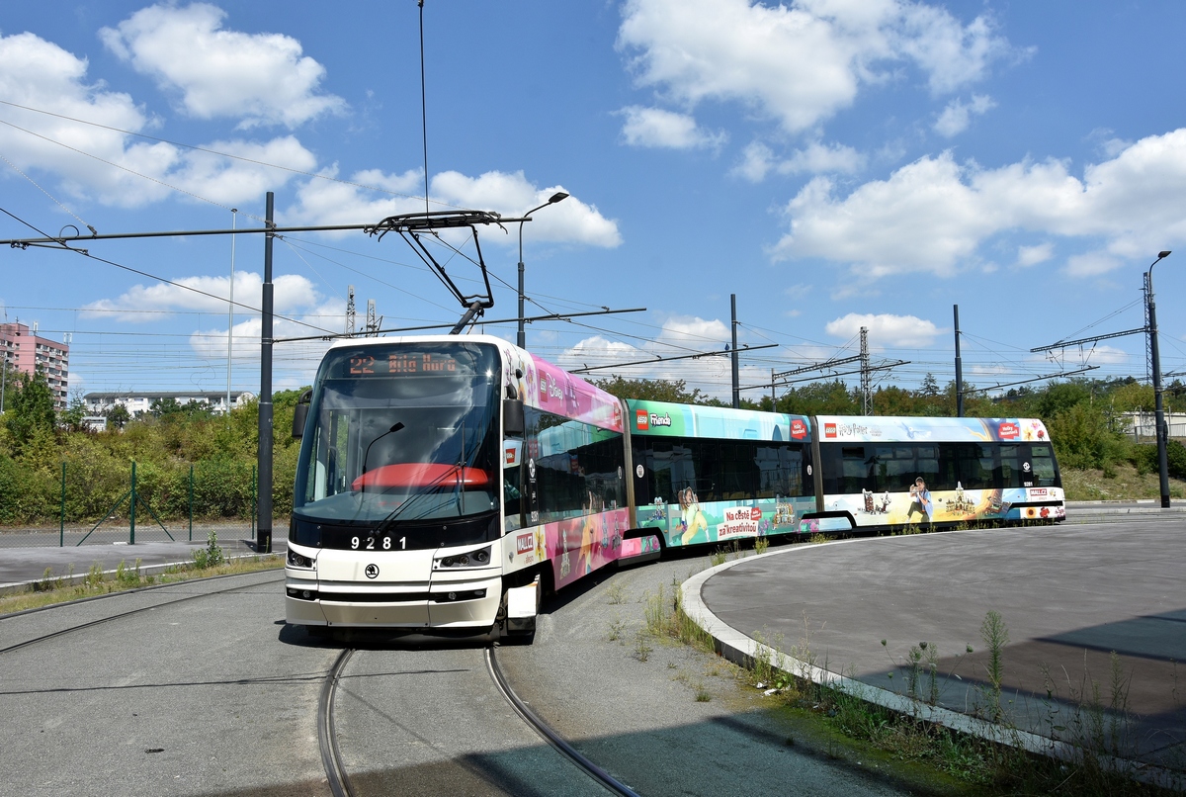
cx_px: 593
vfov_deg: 41.9
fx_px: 1040
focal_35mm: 32
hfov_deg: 59.4
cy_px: 398
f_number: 11
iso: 200
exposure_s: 1/500
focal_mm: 21
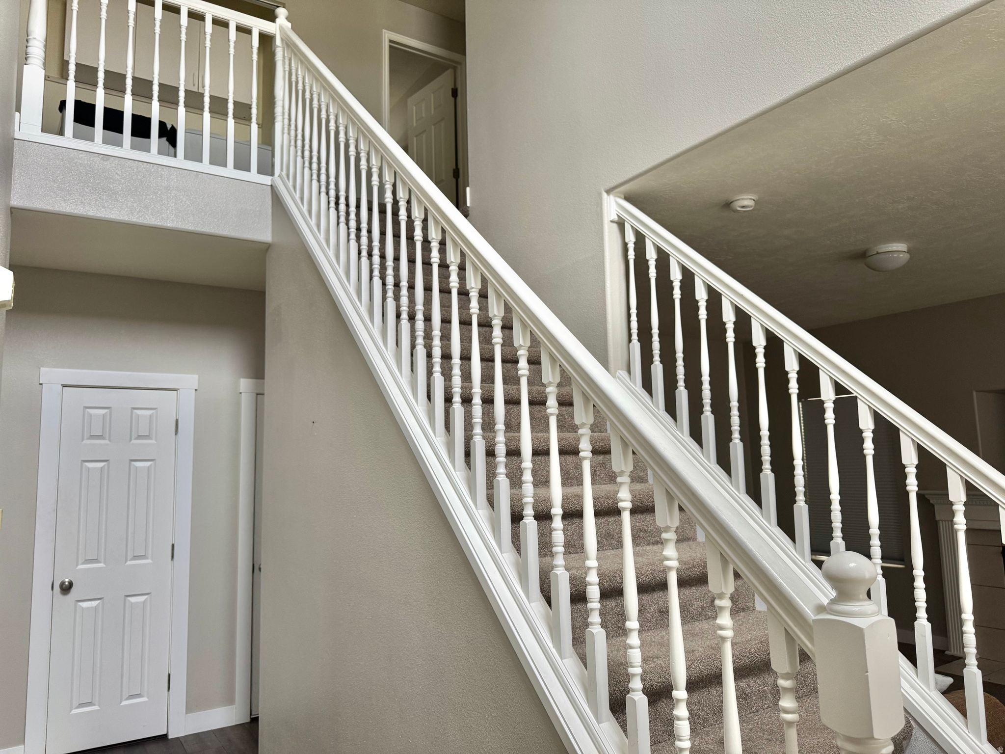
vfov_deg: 56.8
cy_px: 377
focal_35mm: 24
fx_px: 697
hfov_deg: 71.6
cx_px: 502
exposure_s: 1/60
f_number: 1.78
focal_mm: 6.76
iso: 160
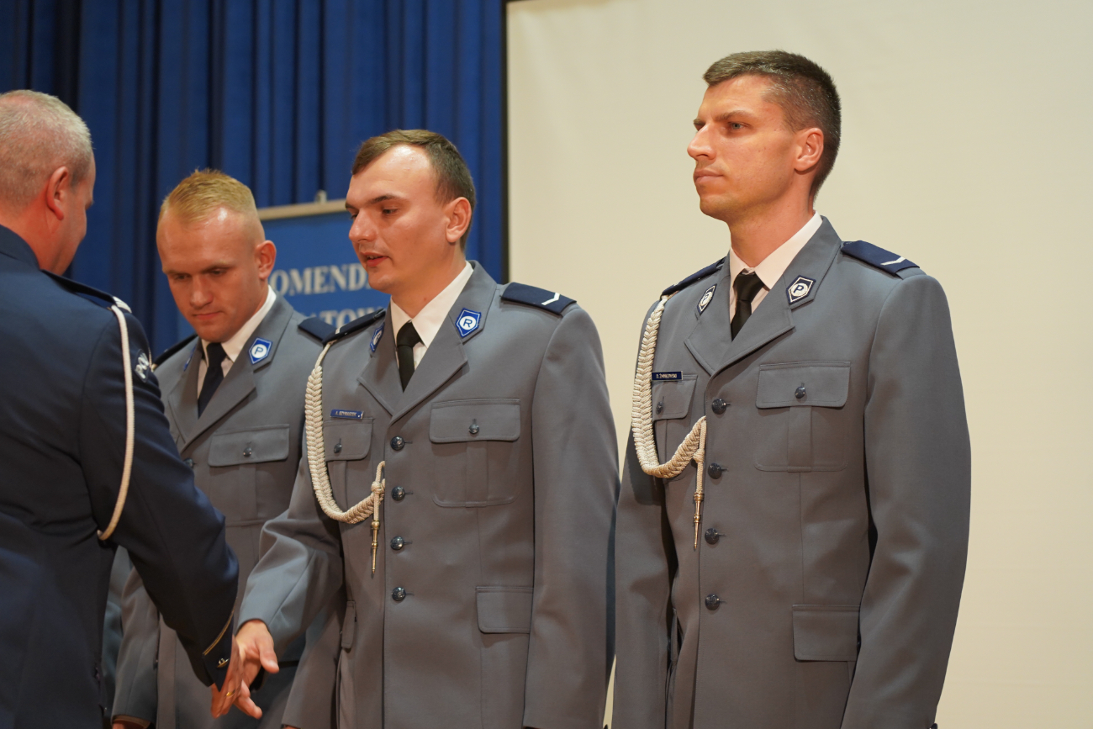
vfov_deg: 13.0
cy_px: 364
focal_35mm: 105
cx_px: 546
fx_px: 3188
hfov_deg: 19.5
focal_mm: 105
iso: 1600
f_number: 4
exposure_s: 1/160
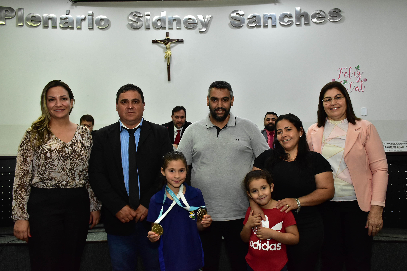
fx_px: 373
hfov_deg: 57.2
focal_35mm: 33
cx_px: 204
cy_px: 136
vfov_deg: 40.0
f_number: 5
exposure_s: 1/60
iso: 2000
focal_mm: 22
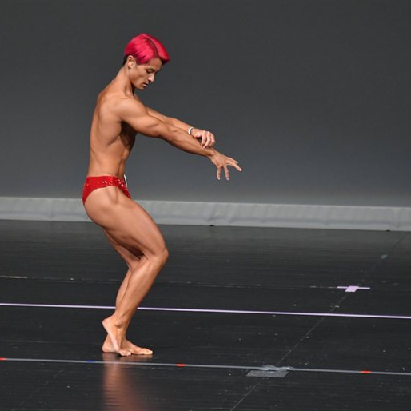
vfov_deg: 4.0
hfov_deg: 4.0
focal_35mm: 442
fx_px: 5937
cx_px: 138
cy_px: 206
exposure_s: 1/400
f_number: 5.6
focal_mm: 230
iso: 4000
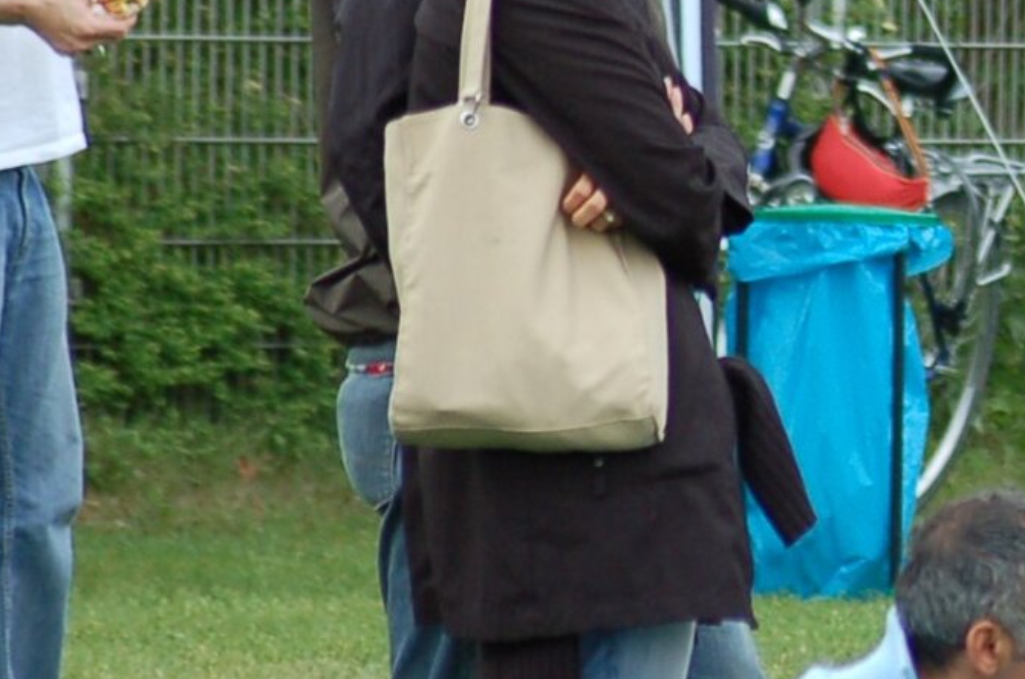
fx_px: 21001
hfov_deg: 2.8
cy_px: 40
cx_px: 1507
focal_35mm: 739
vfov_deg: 1.9
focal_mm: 150
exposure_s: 1/640
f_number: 4.5
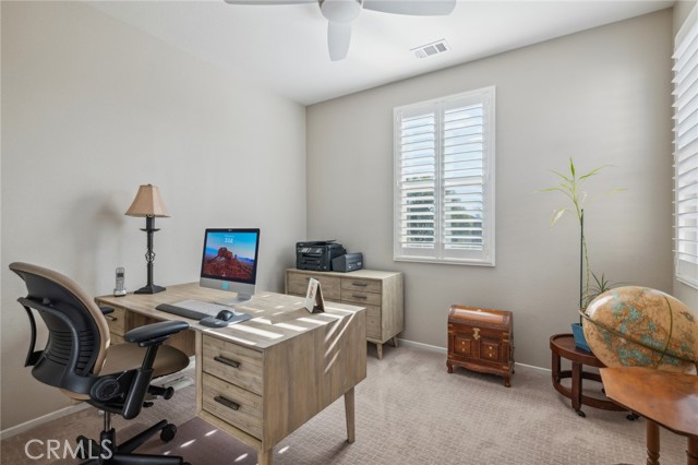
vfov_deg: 73.7
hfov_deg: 96.8
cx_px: 349
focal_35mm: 16
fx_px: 310
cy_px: 232
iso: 100
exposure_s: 1/15
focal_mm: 16
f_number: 8
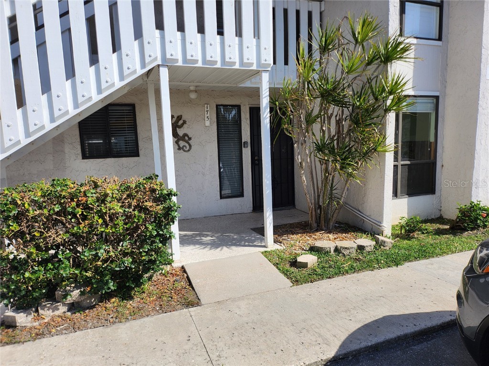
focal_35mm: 24
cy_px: 183
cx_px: 244
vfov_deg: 56.8
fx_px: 339
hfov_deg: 71.6
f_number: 1.8
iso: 50
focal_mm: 5
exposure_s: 1/3608
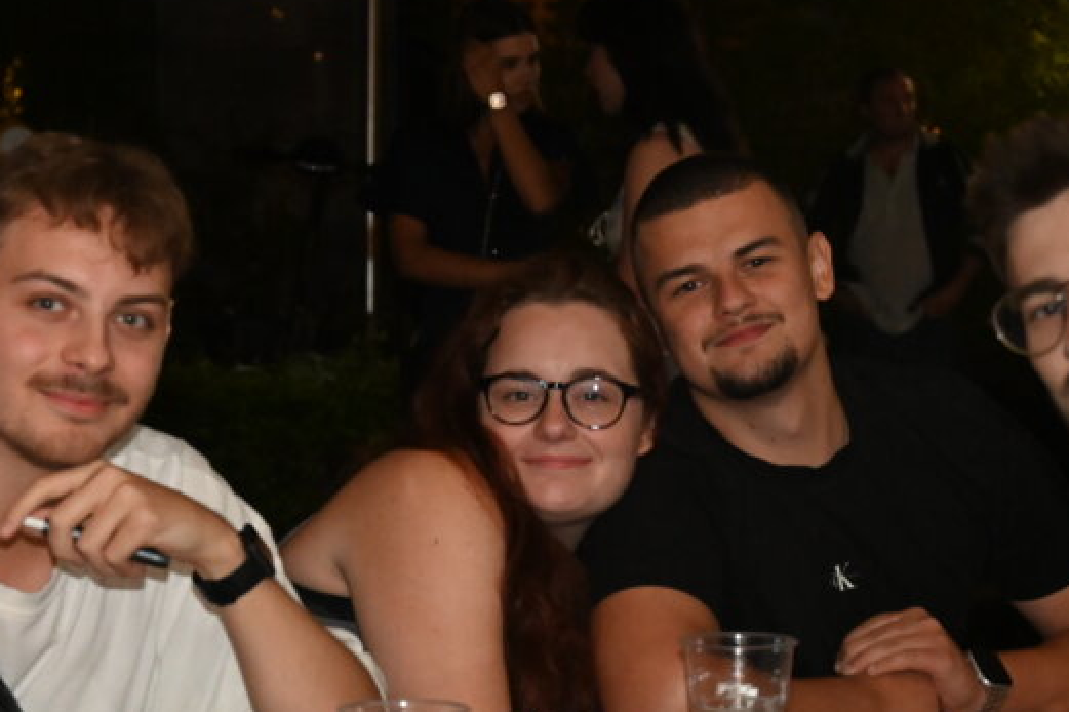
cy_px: 569
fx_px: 3325
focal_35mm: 112
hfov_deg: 17.9
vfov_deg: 12.2
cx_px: 49
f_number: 5.6
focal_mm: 57
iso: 6400
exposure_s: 1/60
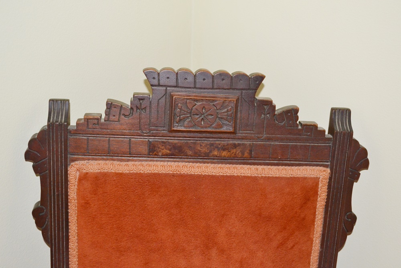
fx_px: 568
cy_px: 134
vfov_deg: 26.5
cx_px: 200
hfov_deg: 38.9
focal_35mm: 51
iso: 2000
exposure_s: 1/60
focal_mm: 34
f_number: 5
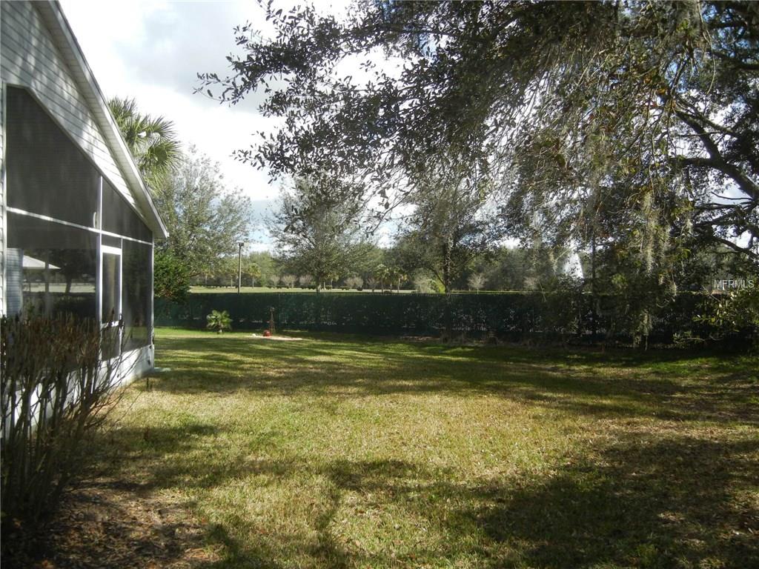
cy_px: 284
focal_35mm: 30
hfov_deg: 60.0
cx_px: 380
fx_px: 658
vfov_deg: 46.8
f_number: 7
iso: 230
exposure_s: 1/310
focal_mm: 5.4
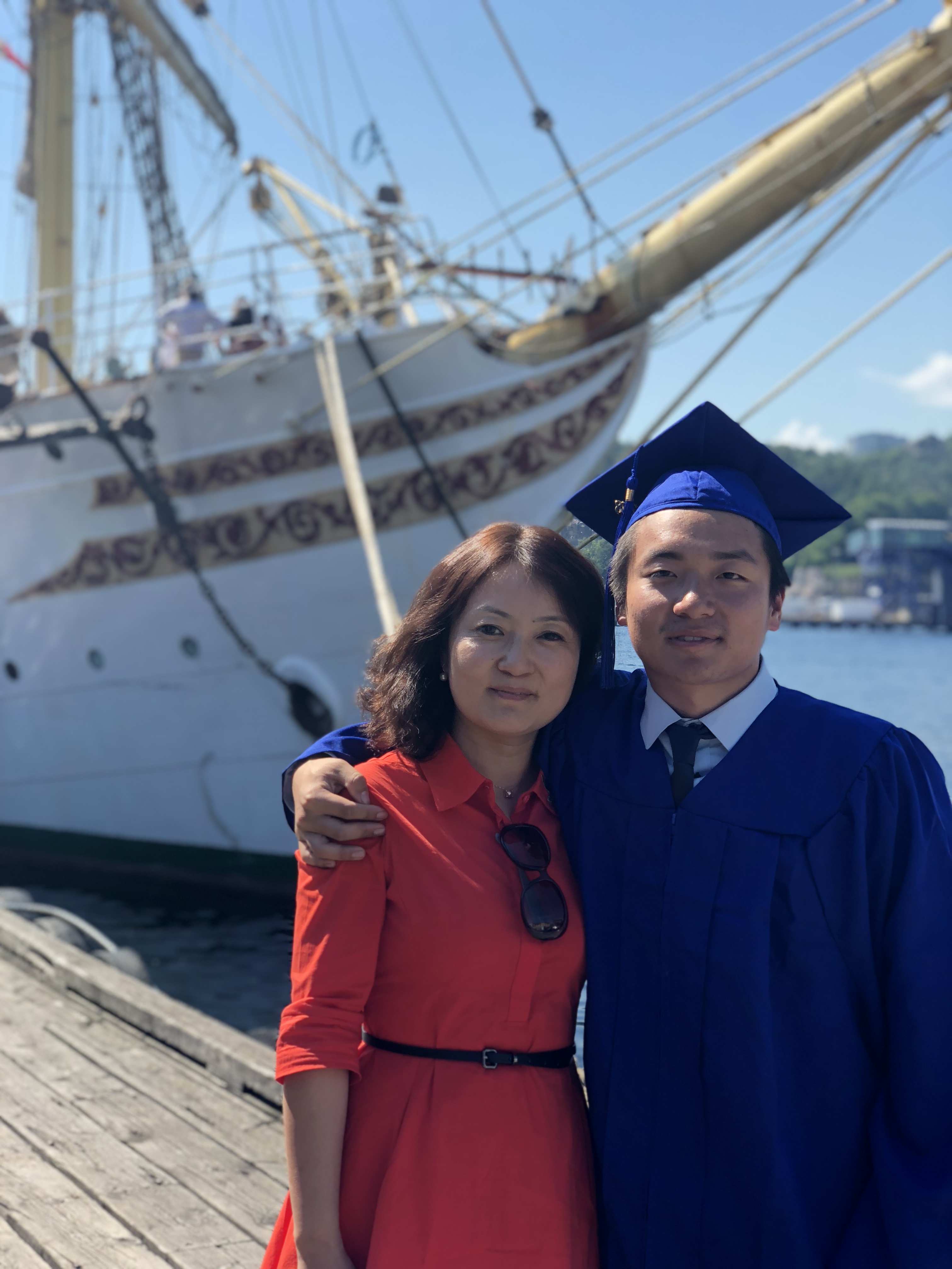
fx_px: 1907
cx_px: 476
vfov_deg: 36.8
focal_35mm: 52
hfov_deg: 28.0
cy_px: 634
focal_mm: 6
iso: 16
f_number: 2.4
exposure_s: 1/440
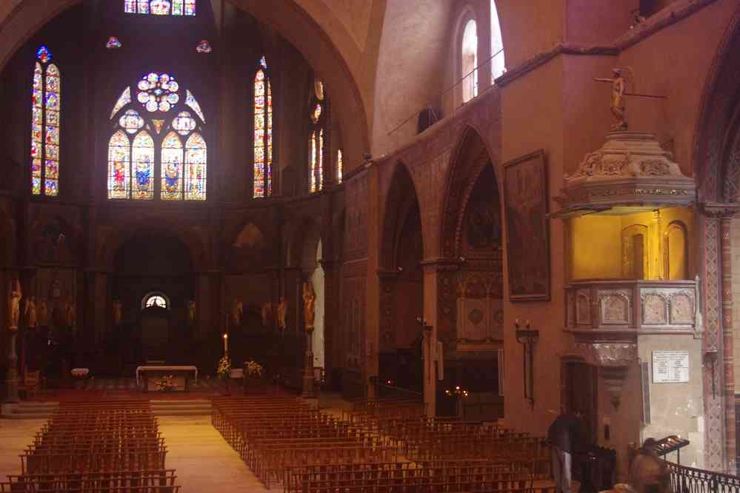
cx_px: 370
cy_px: 246
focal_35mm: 50
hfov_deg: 40.0
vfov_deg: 27.3
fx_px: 1017
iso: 3200
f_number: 4
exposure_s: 1/6
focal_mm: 33
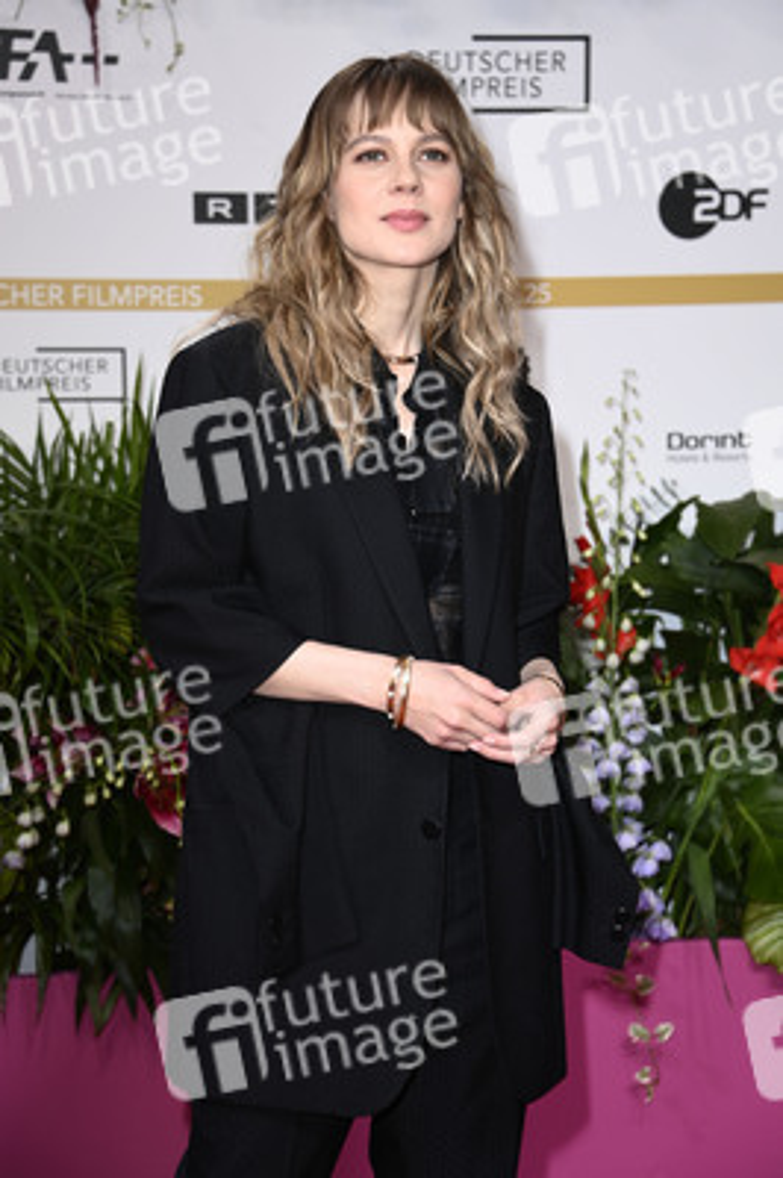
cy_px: 589
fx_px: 2941
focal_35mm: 90
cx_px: 392
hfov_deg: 15.2
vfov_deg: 22.6
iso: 500
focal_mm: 90
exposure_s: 1/250
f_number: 5.6
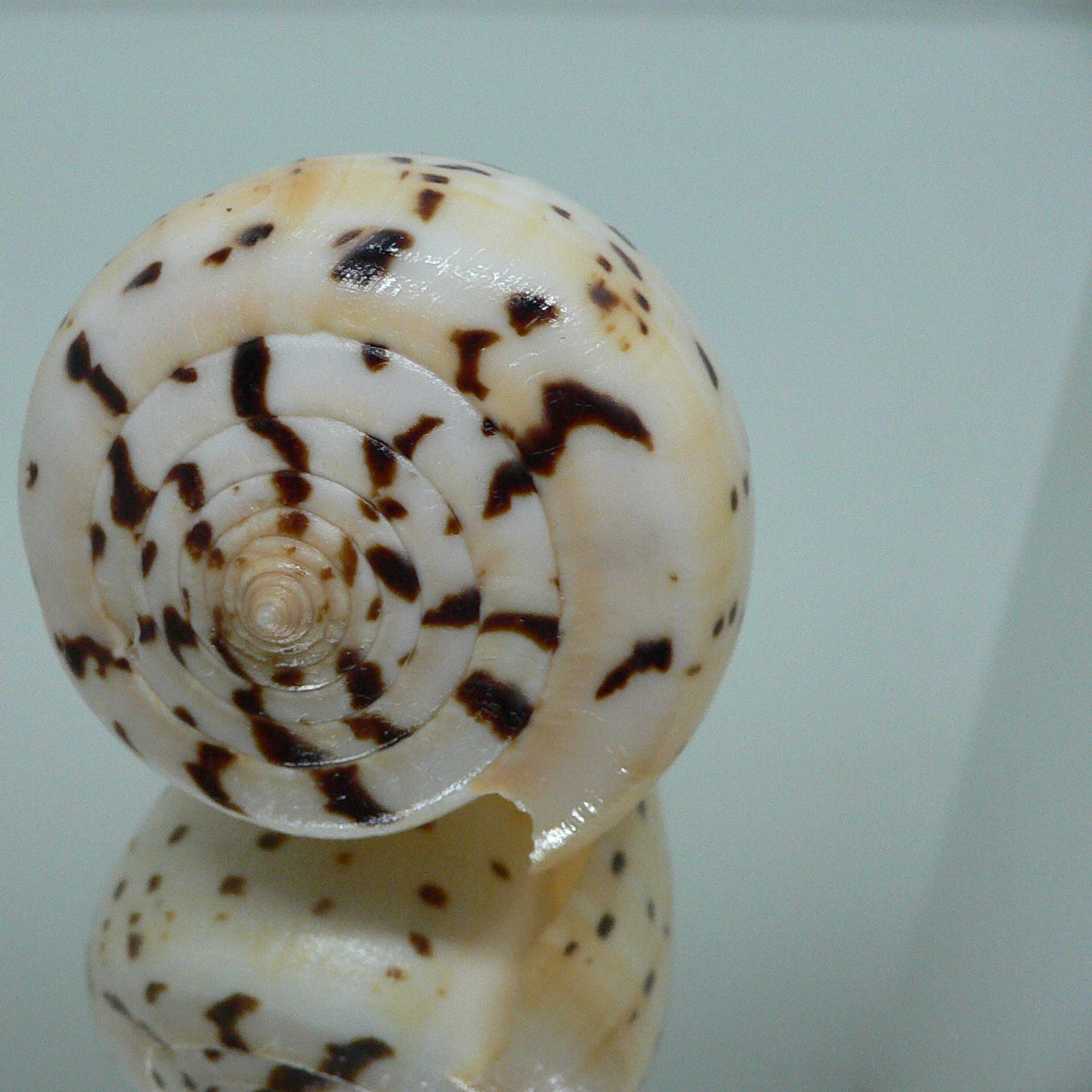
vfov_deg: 40.0
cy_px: 551
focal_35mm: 42
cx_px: 402
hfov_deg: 39.7
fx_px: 1499
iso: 200
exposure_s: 1/60
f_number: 2.8
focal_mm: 4.6
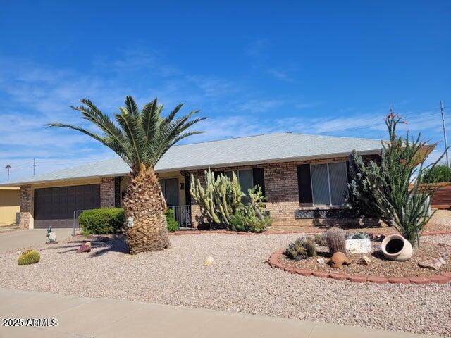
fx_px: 339
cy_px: 169
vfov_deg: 53.1
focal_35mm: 26
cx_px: 226
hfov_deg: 67.3
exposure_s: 1/3026
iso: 40
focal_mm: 5.4
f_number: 1.8
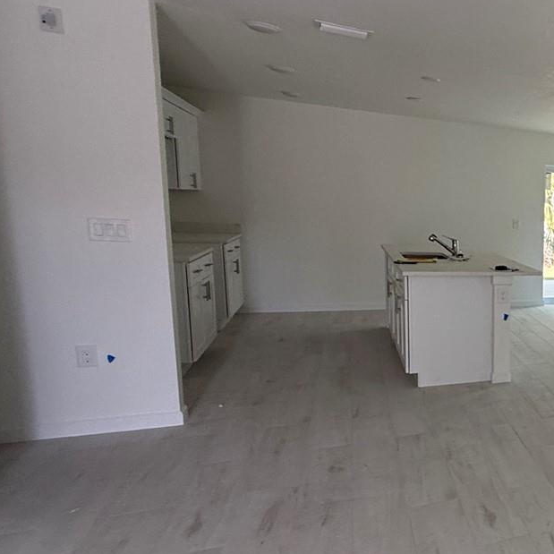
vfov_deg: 51.0
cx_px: 684
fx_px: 579
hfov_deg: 37.1
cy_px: 301
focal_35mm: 32
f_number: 2.2
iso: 80
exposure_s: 1/99
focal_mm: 2.22
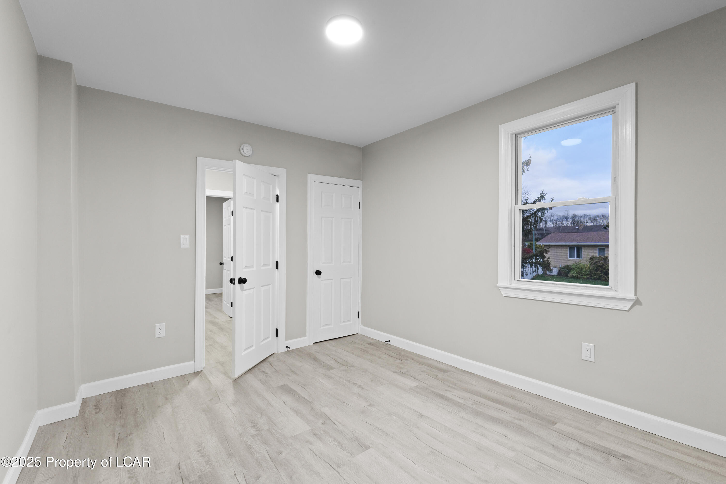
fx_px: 333
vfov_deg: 72.1
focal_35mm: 16
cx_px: 363
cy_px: 242
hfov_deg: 95.0
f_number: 8
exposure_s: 1.3
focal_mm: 11
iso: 250
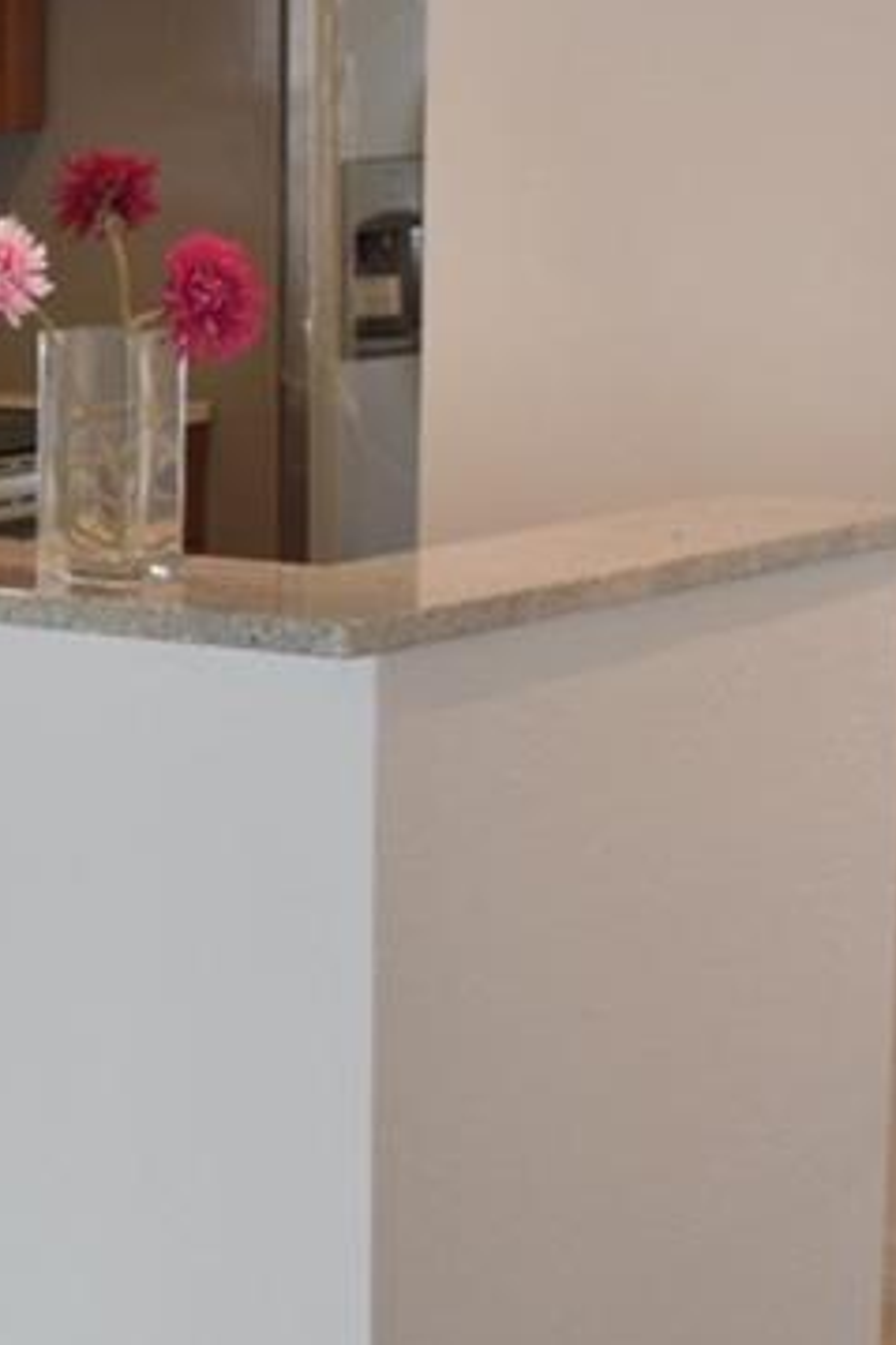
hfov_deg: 11.3
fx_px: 4313
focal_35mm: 115
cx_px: -499
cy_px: 543
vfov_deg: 17.7
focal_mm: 27
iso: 100
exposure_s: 1/13
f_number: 5.6
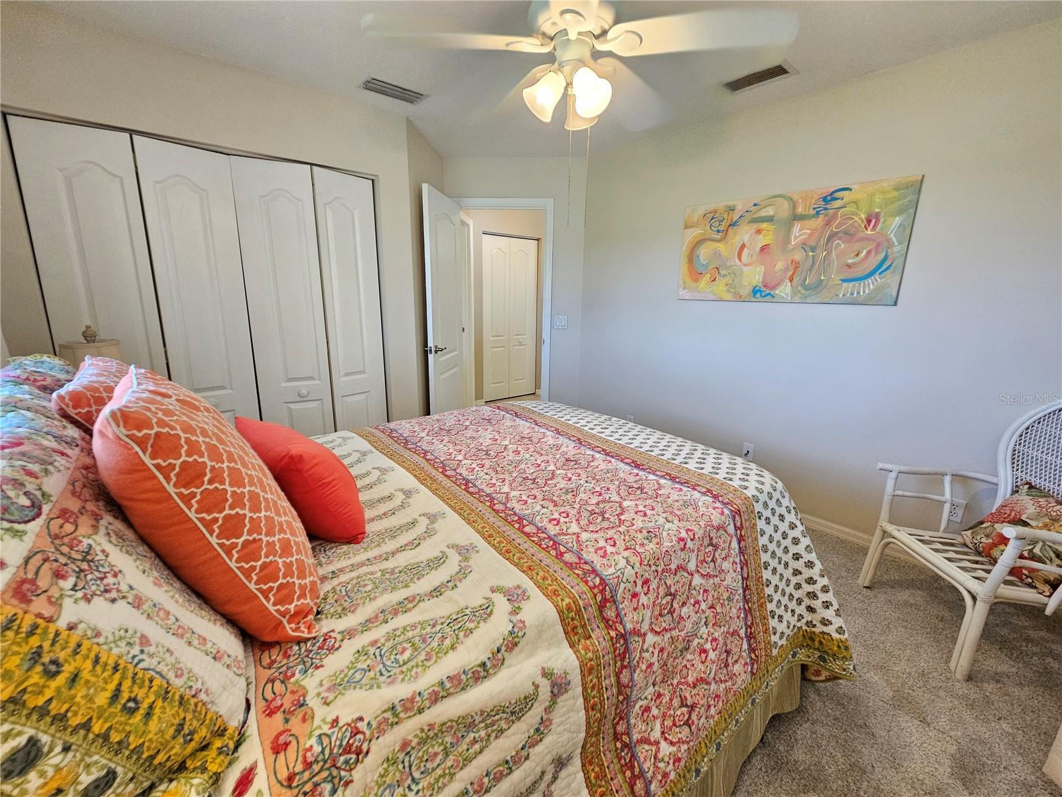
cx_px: 531
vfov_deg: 89.9
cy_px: 398
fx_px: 399
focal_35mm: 13
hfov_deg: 106.2
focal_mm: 2.2
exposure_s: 1/60
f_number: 2.2
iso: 320
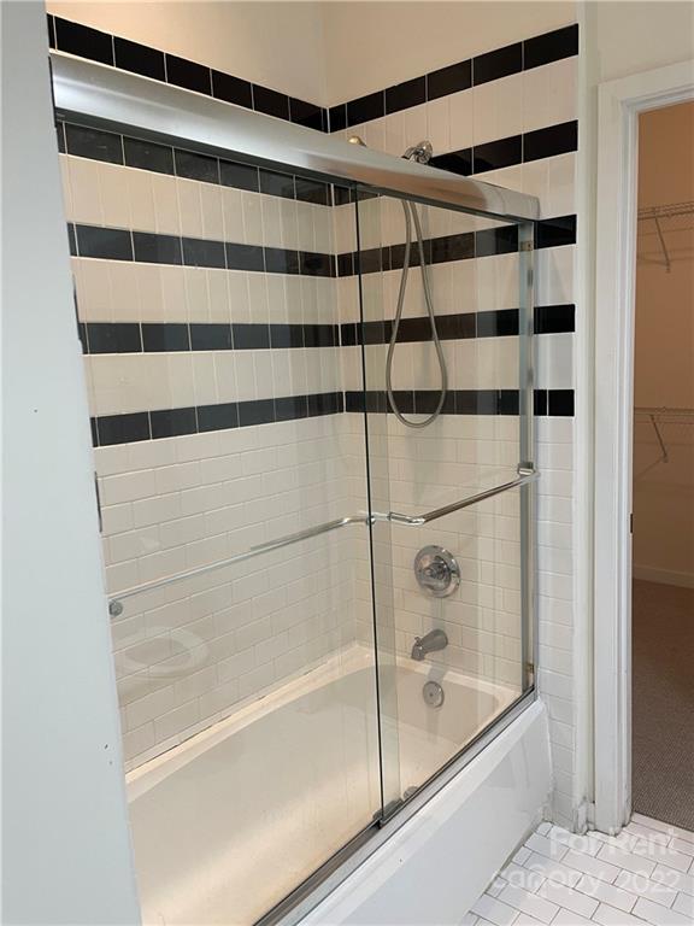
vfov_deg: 67.3
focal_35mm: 26
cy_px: 463
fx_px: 695
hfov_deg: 53.1
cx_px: 347
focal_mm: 5.1
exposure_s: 1/60
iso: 100
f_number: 1.6
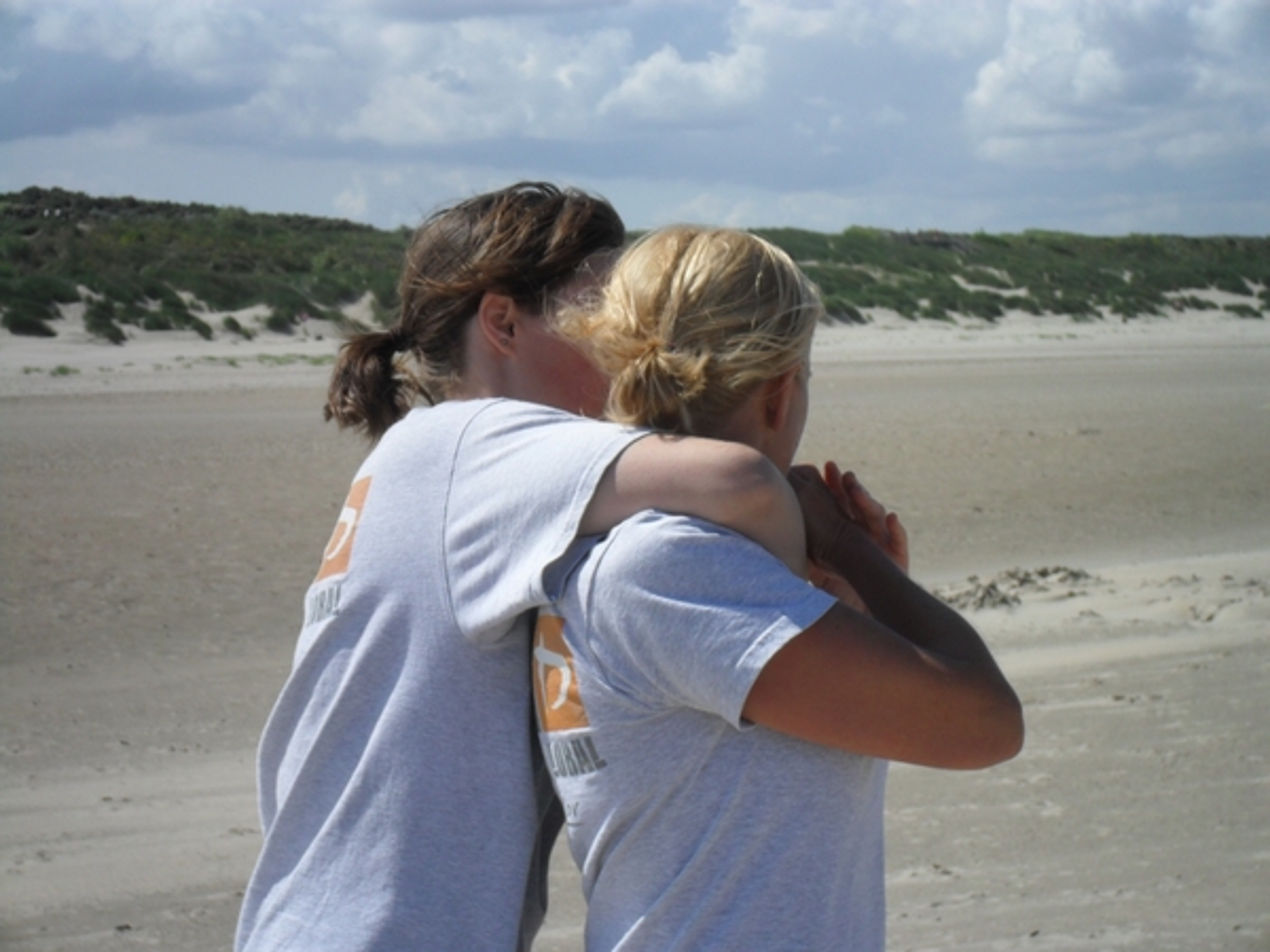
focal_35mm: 105
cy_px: 476
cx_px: 635
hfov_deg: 18.7
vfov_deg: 14.1
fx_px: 3852
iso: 100
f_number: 5.8
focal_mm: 18.9
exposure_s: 1/750
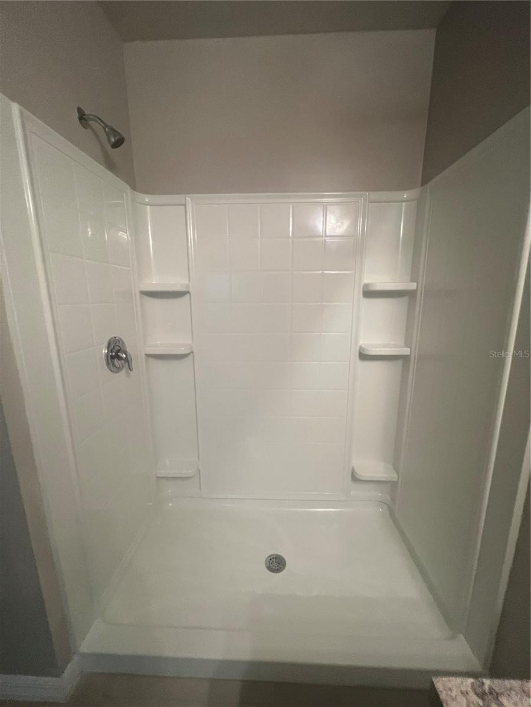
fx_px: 266
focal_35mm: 13
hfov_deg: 89.9
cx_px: 266
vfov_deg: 106.2
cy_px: 354
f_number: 1.8
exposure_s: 1/60
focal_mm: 1.57
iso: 200
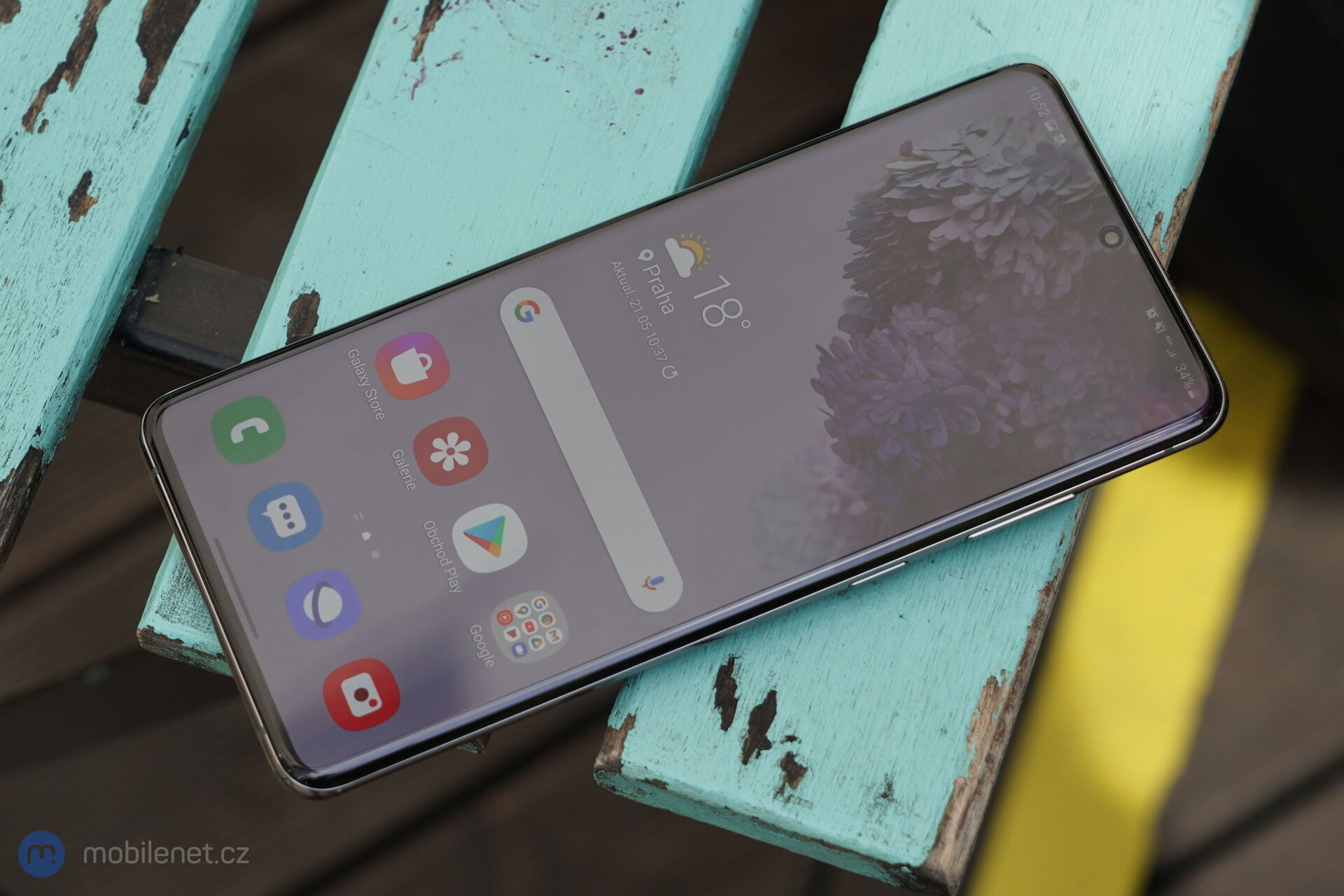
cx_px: 672
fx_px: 2613
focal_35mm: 70
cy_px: 448
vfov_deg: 19.5
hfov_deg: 28.8
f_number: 6.3
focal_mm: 70
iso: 100
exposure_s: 1/160
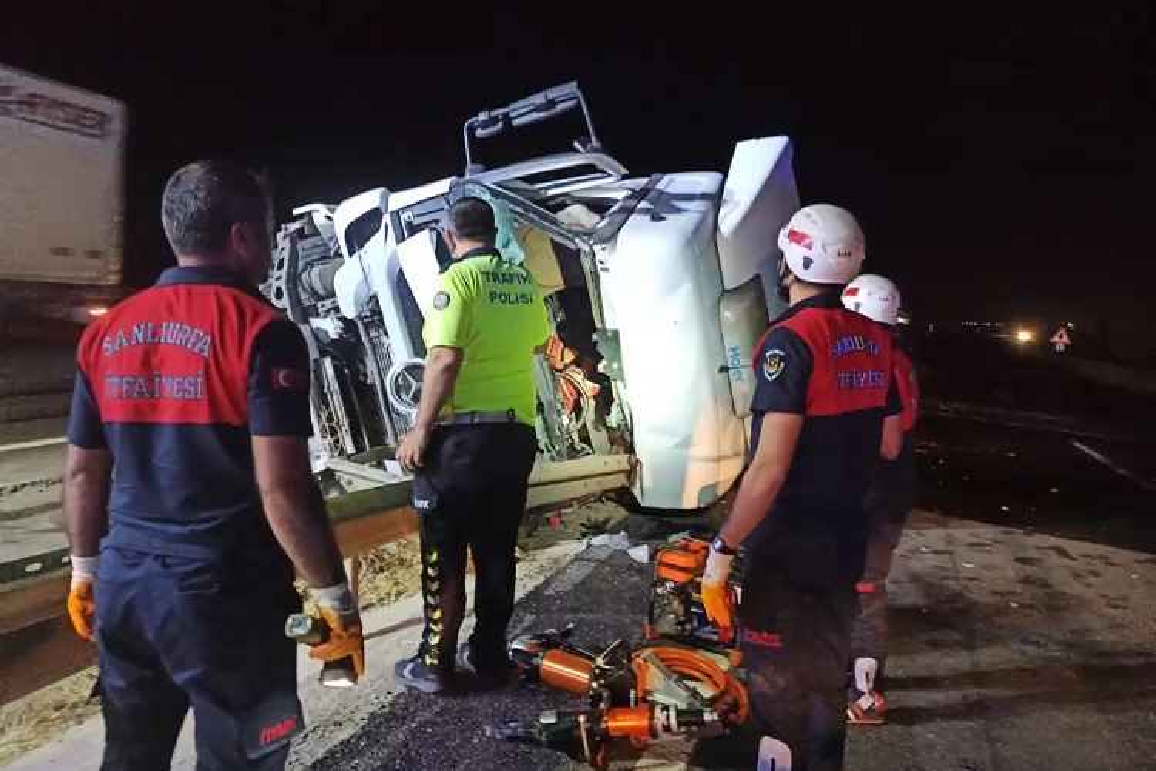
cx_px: 578
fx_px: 2248
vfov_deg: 19.5
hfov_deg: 28.8
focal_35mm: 70
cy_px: 386
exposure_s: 1/160
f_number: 4
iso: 320
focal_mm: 70
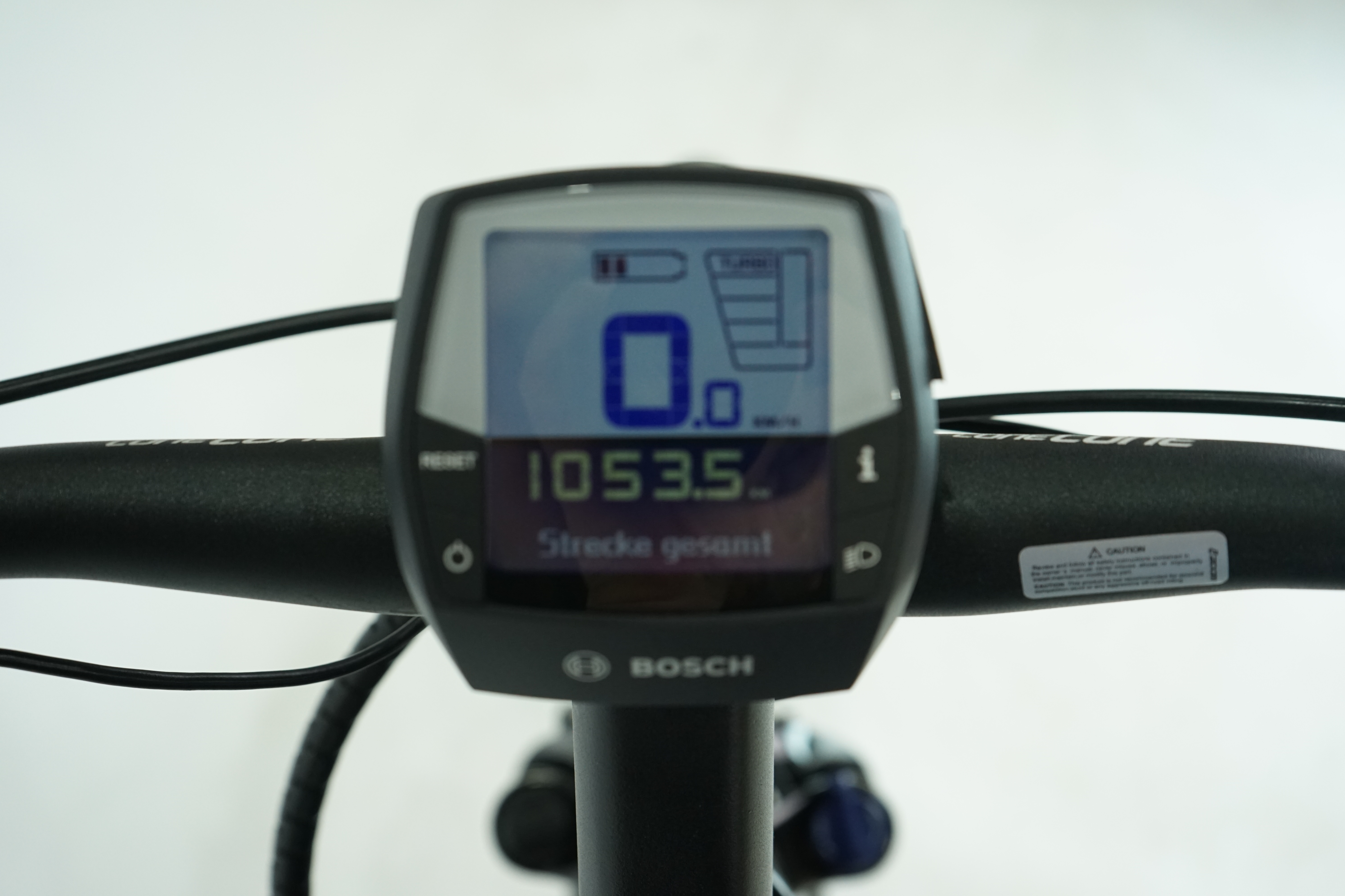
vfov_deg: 31.9
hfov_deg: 46.4
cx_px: 672
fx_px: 1569
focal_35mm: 42
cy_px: 448
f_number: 5.6
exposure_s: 1/200
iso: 1600
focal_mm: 42
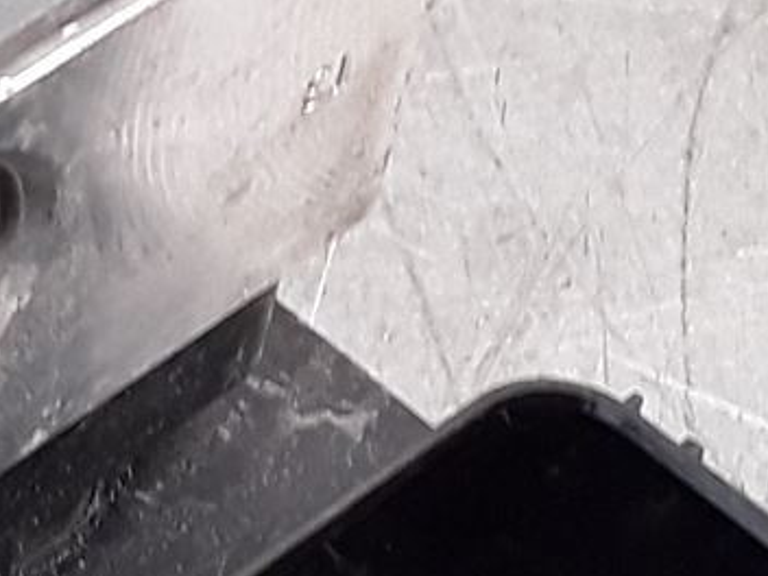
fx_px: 3616
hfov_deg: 11.5
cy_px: 242
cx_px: -471
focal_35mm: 163
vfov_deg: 9.1
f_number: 1.9
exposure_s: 1/50
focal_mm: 2.91
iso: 50
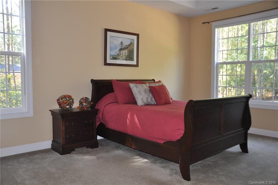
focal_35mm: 32
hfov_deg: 59.6
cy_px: 92
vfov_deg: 41.6
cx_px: 139
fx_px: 243
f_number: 3.8
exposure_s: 1/60
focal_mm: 21
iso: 800
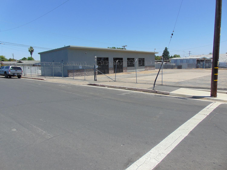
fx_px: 164
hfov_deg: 69.4
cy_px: 85
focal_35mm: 25
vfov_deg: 54.9
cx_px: 114
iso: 80
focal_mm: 4.5
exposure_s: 1/250
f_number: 7.7
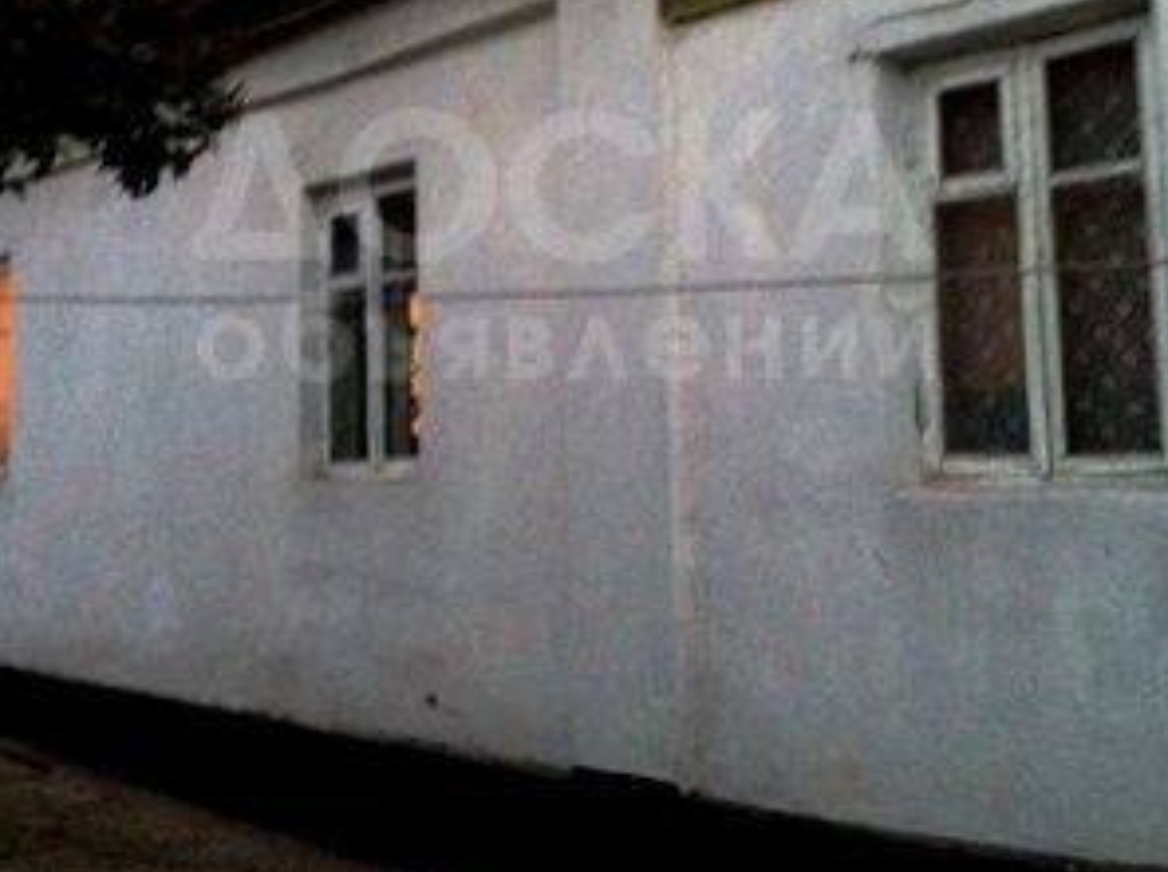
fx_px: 1785
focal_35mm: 53
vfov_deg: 27.2
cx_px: 568
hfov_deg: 36.2
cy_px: 258
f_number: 2.8
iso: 400
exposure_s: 1/15
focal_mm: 3.85
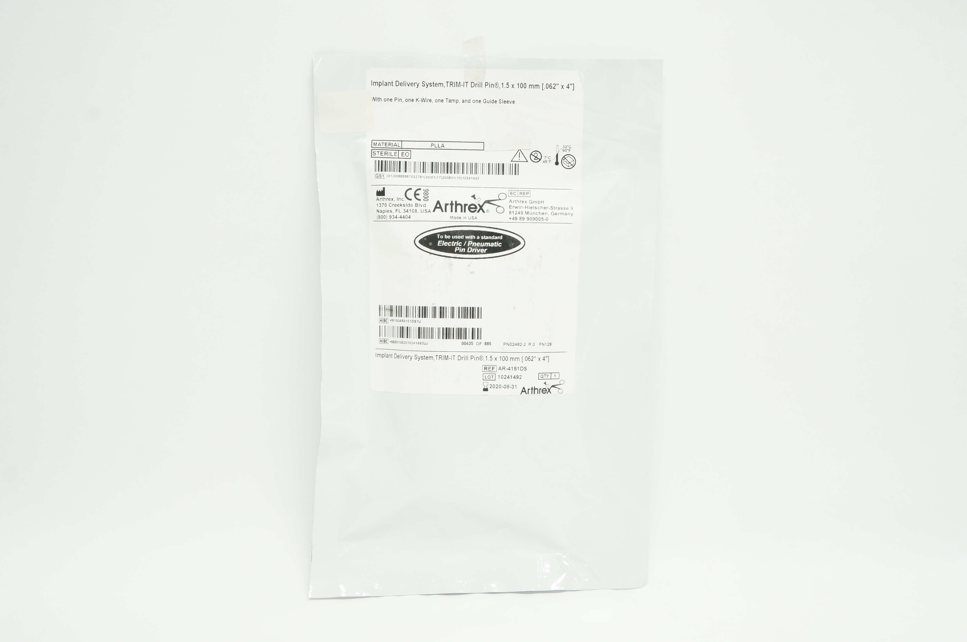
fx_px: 1046
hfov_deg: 49.6
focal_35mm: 39
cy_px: 321
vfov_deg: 34.1
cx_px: 484
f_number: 10
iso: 400
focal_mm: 26
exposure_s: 1/15
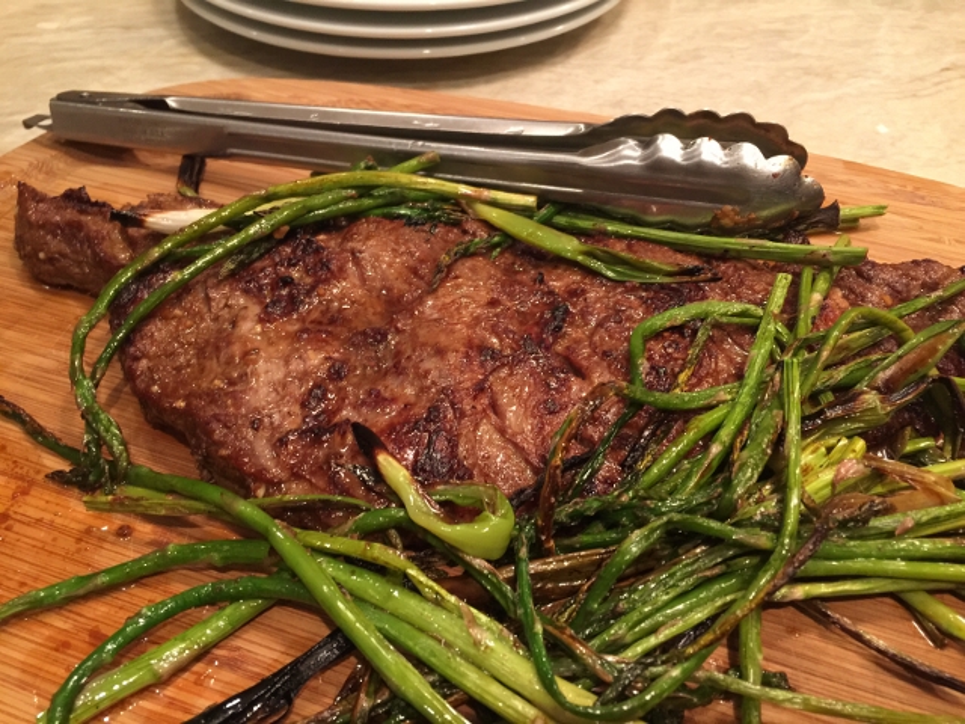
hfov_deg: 61.7
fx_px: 808
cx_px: 482
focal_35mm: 29
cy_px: 362
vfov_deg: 48.2
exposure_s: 1/15
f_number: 2.2
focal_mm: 4.15
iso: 100
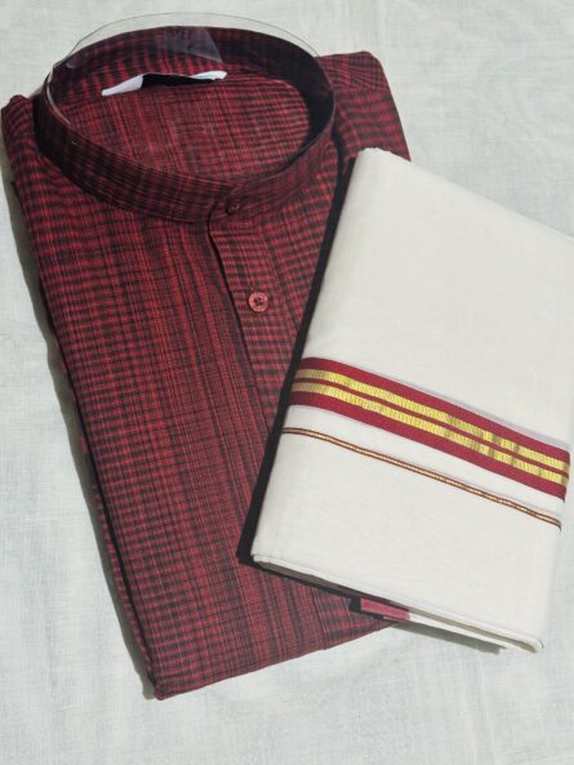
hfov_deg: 30.3
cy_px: 382
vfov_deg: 39.6
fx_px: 1061
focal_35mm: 48
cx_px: 287
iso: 160
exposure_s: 1/60
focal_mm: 6.86
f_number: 1.78
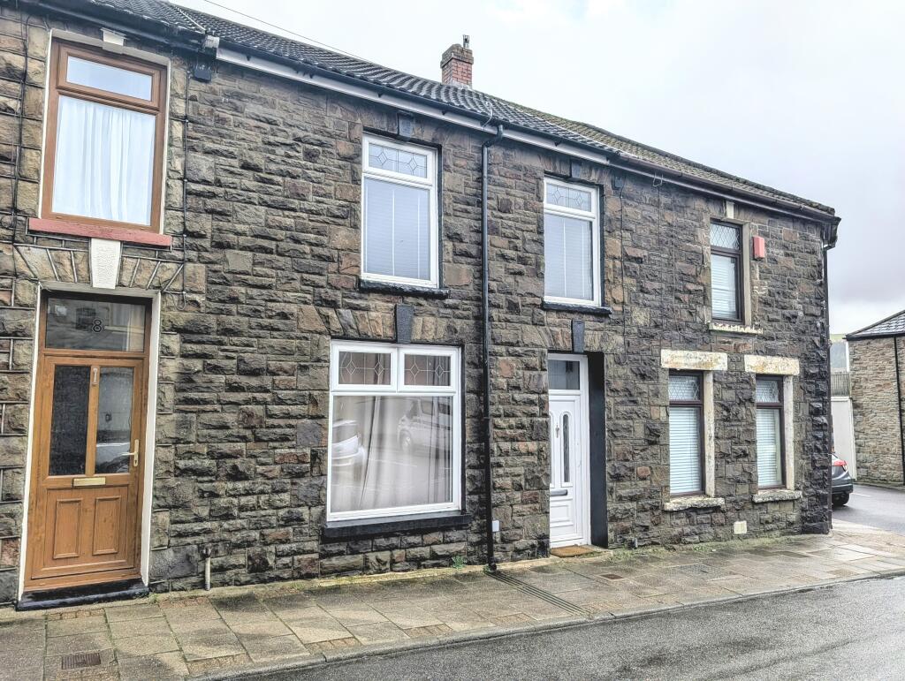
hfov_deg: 71.5
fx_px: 628
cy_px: 340
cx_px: 452
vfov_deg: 56.9
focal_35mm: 24
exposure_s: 1/300
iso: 20
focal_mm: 6.9
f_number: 1.68
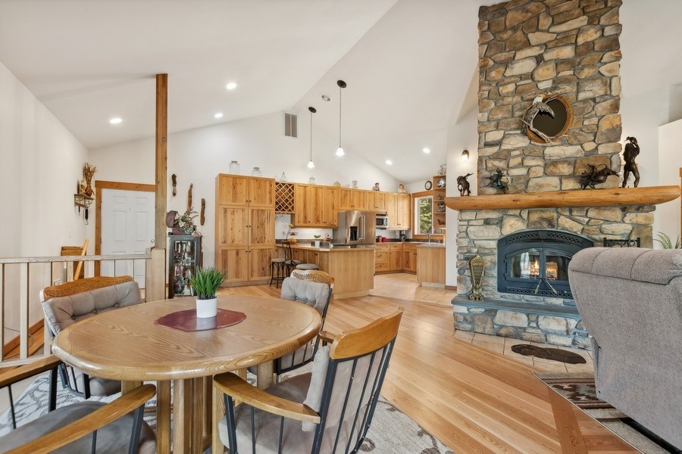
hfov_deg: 100.4
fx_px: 284
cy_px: 227
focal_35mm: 15
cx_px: 341
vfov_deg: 77.3
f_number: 6.3
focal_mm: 10
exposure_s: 1/8
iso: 200
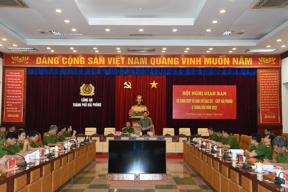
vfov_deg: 31.9
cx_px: 144
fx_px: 336
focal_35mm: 42
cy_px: 96
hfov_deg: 46.4
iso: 2500
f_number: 5.6
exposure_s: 1/200
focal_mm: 28
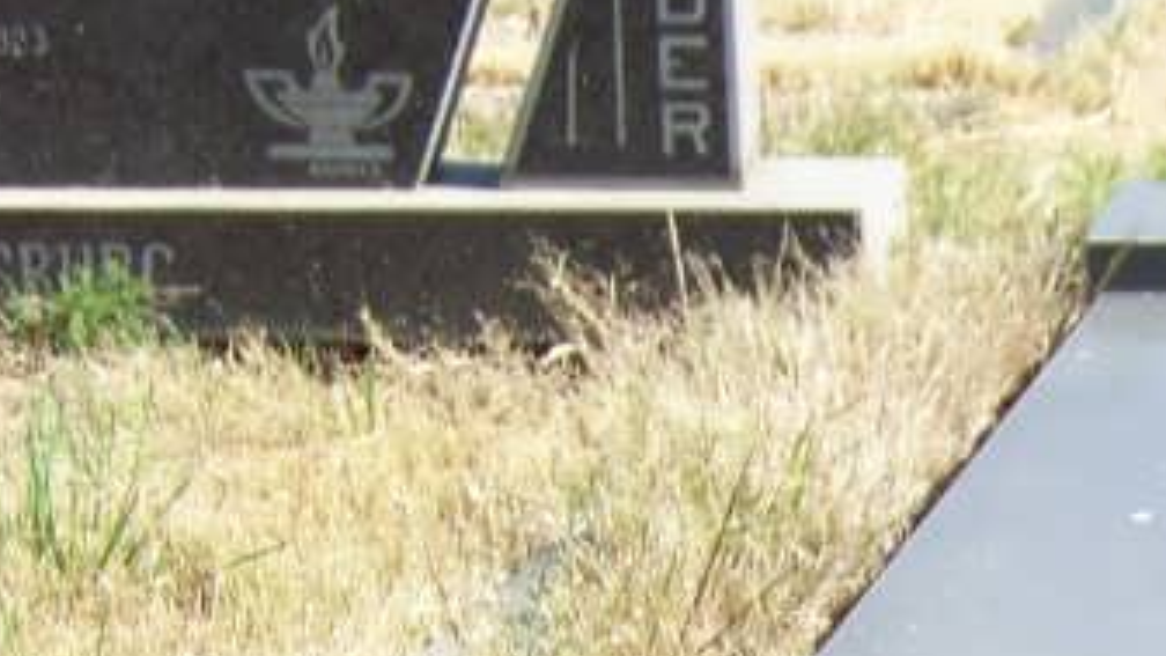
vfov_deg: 5.0
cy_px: 1298
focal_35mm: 241
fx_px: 7451
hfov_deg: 8.7
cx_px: 1971
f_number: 3.2
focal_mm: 10.5
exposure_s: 1/500
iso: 64
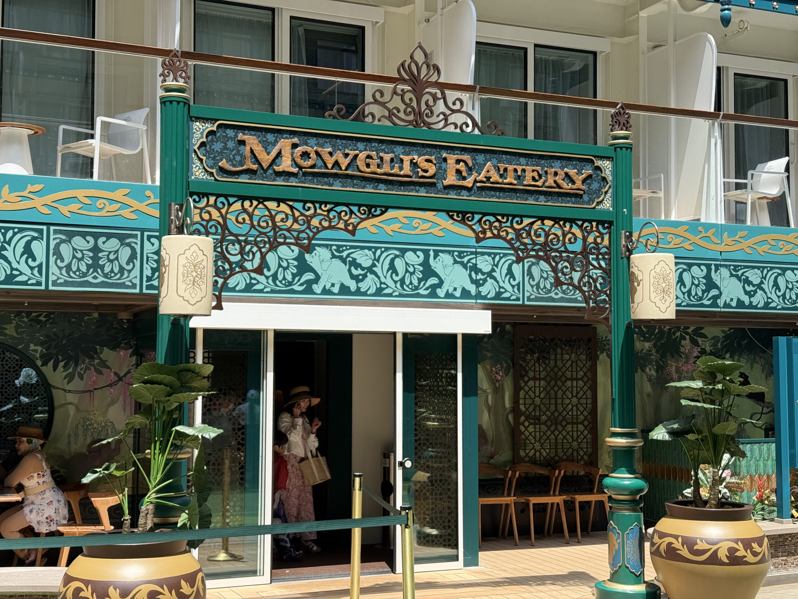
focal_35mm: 48
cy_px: 300
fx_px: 1107
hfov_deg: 39.7
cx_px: 399
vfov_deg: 30.3
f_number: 1.78
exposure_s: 1/2033
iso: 100
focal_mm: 6.76
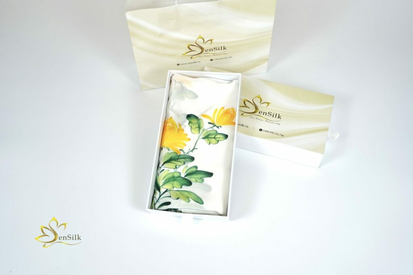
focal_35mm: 34
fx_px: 390
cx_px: 206
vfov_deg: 38.9
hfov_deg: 55.8
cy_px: 138
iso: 400
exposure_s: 1/400
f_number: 2.8
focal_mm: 34
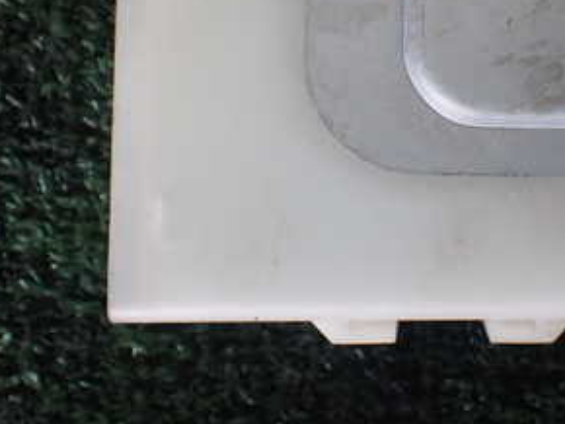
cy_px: 54
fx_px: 1013
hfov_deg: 30.6
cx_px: 434
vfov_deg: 23.2
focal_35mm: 62
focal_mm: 5.4
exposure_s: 1/125
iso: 160
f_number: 2.3
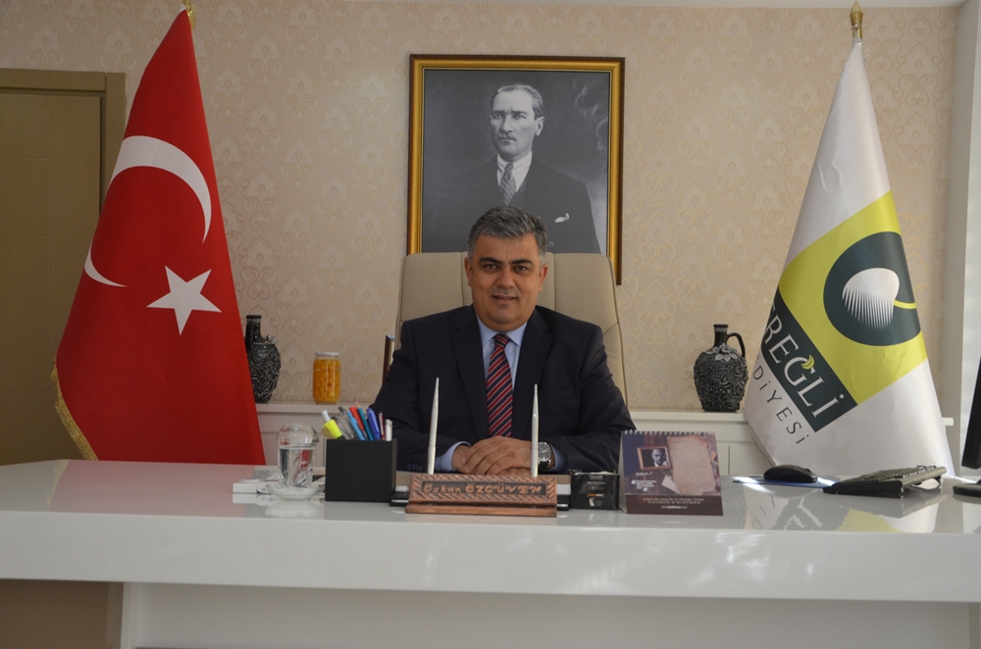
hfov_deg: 43.7
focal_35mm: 45
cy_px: 324
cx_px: 490
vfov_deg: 29.7
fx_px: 1224
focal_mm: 30
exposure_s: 1/125
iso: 800
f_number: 5.6
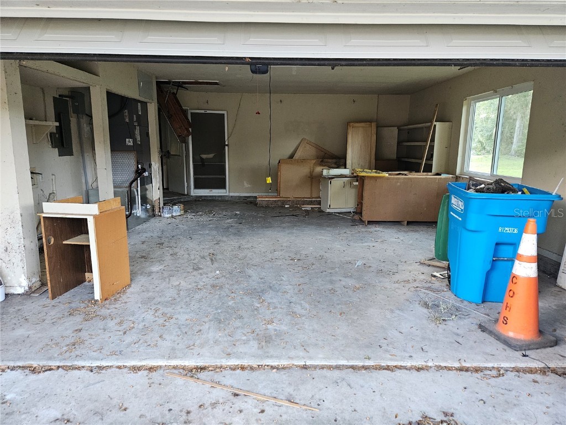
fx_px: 376
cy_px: 212
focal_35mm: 23
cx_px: 283
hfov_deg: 73.9
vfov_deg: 58.9
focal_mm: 5.4
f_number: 1.8
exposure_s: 1/120
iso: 640
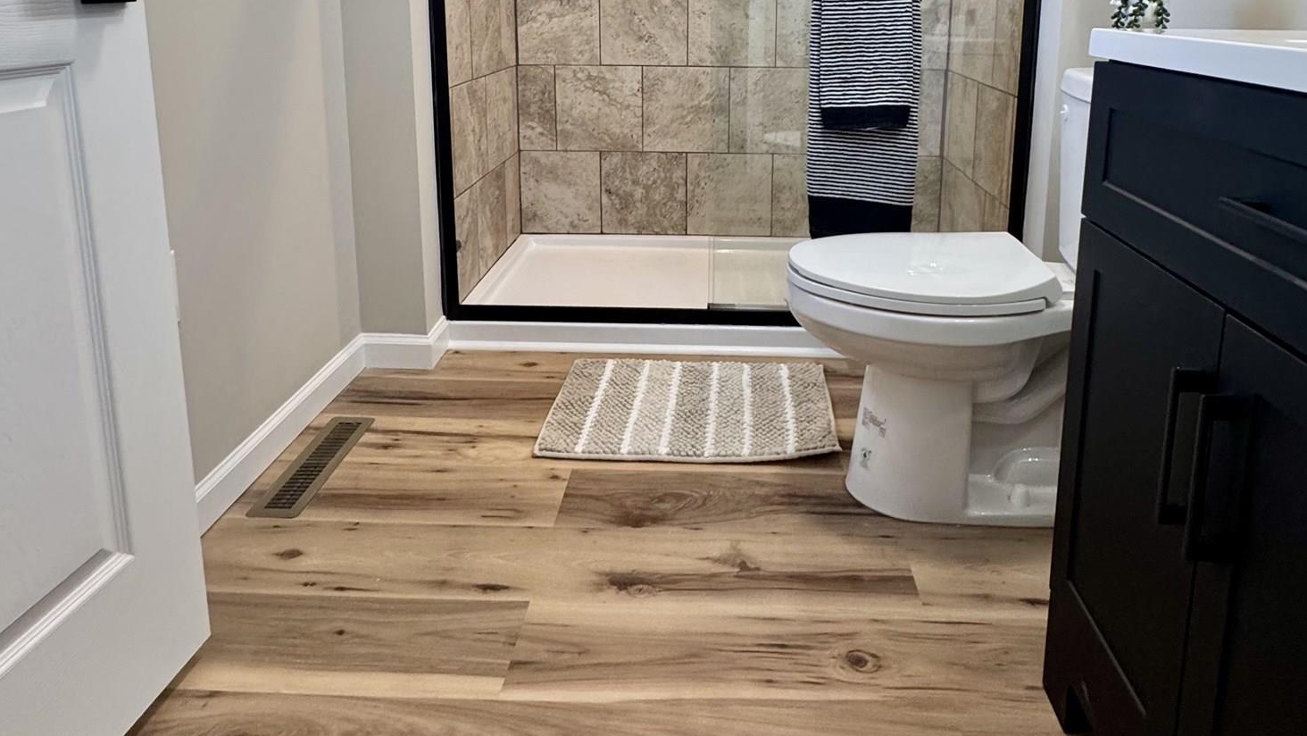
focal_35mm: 24
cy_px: 124
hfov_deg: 76.1
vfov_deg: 44.8
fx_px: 832
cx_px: 713
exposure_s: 1/120
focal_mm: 2.22
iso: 250
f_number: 2.2
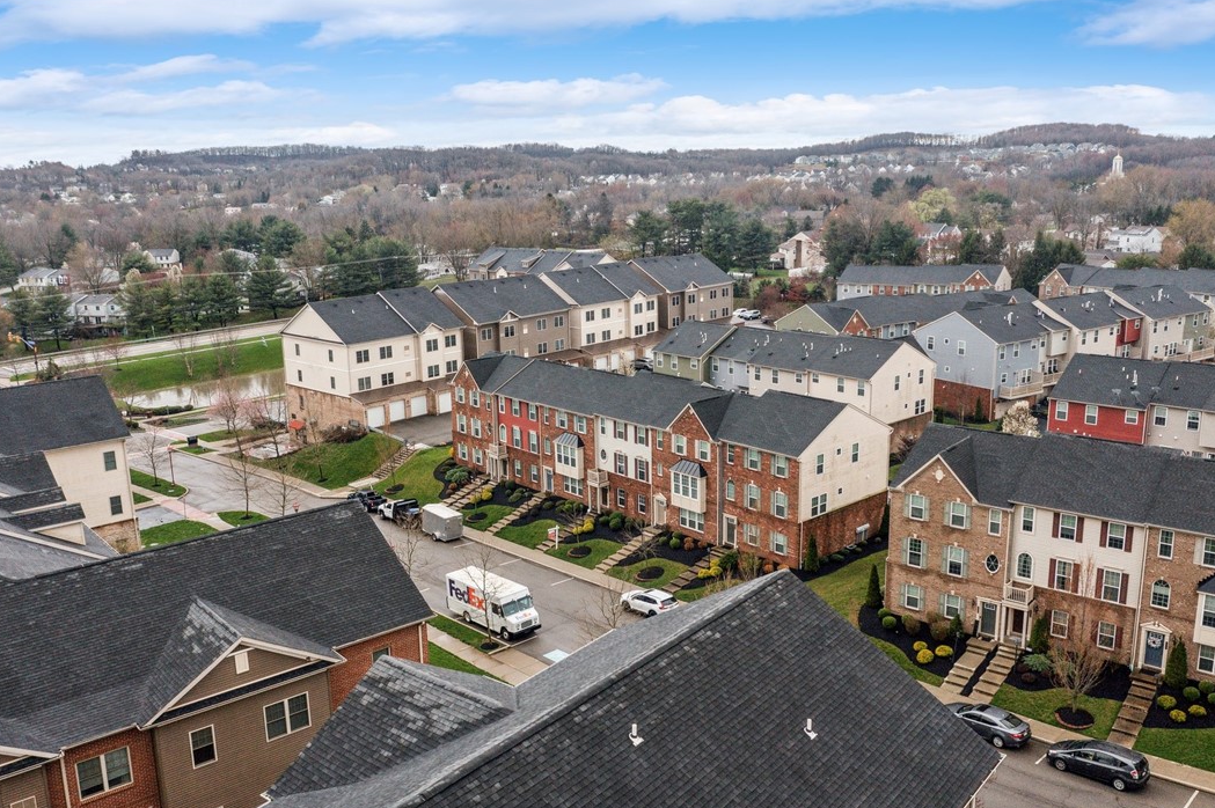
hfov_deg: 63.7
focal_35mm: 29
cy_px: 408
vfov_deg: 44.9
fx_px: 978
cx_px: 607
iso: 100
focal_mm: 10.3
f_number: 5
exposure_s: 1/240
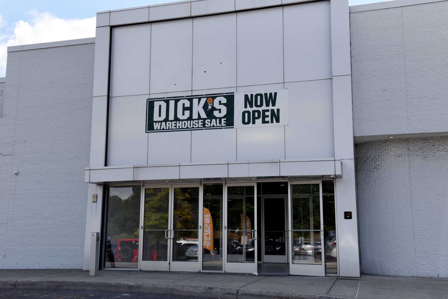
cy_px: 150
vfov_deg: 33.4
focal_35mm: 40
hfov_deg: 48.4
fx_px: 498
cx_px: 224
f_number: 8
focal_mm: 40
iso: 1250
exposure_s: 1/4000
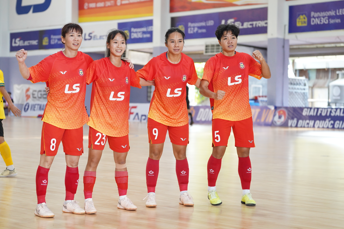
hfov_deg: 21.9
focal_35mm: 93
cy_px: 105
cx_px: 141
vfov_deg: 14.7
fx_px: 889
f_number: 2.8
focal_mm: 70
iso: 3200
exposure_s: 1/400
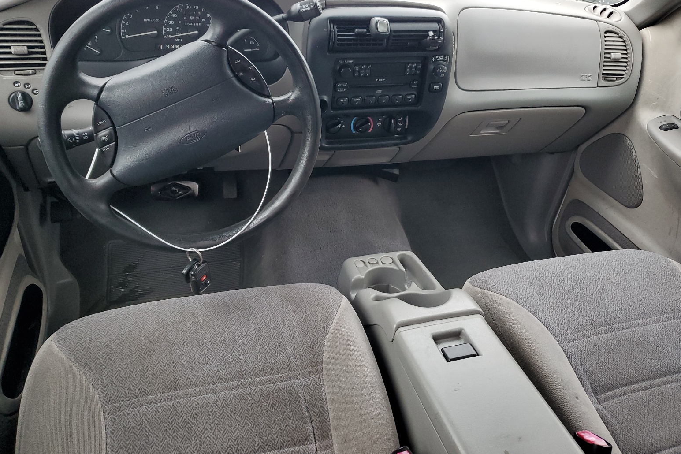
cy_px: 199
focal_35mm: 28
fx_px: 530
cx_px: 331
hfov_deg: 65.5
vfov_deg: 46.3
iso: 86
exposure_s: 1/120
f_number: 1.5
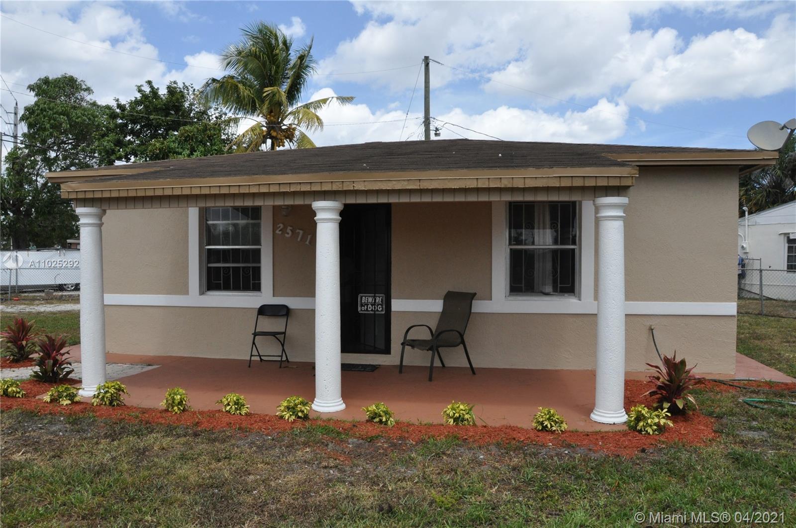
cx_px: 398
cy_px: 264
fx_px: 596
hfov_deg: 67.5
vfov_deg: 47.8
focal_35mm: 27
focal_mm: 18
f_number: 13
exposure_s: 1/640
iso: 800
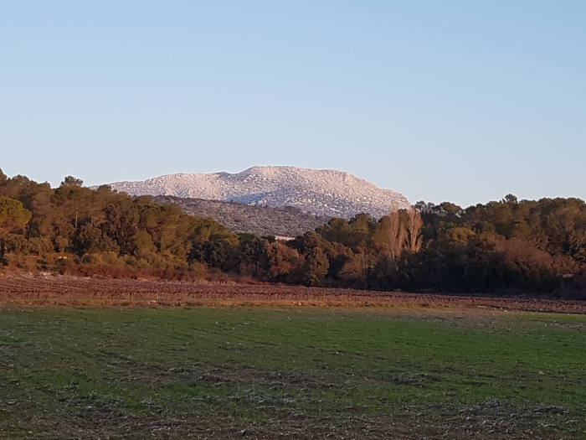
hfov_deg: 67.3
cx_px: 293
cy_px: 220
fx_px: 440
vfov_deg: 53.1
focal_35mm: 26
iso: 40
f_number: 1.7
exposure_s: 1/490
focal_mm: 4.2
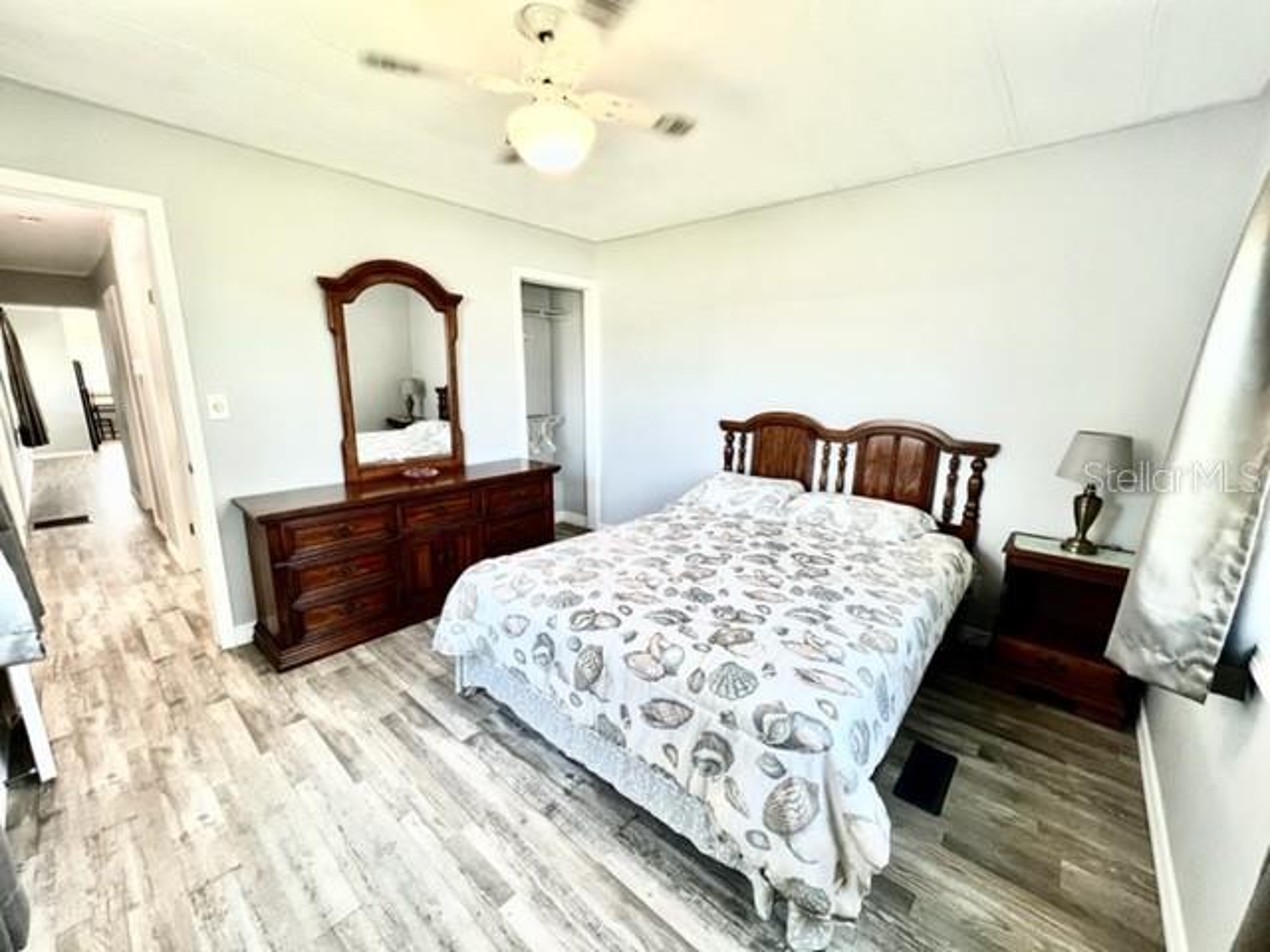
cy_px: 476
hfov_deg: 106.2
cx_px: 635
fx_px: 477
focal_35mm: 13
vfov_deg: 89.9
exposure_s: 1/120
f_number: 1.8
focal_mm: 1.57
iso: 160
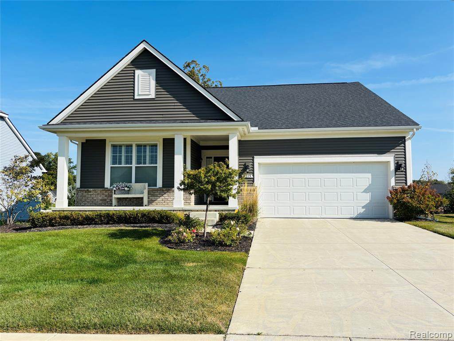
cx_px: 227
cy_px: 170
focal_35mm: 26
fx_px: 341
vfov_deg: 53.1
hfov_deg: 67.3
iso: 50
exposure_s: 1/3788
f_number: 1.6
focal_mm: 5.96
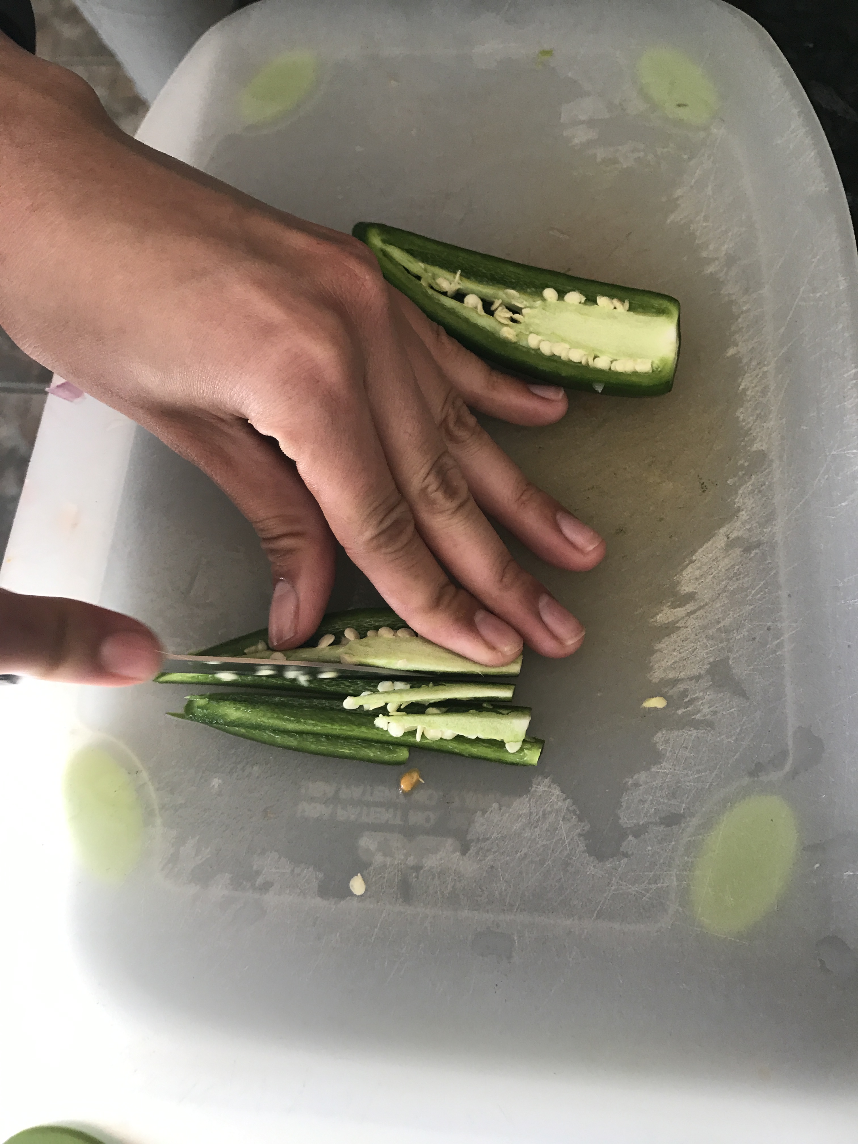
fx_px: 925
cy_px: 572
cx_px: 429
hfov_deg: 49.7
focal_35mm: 28
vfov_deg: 63.4
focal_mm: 3.99
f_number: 1.8
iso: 25
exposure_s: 1/40
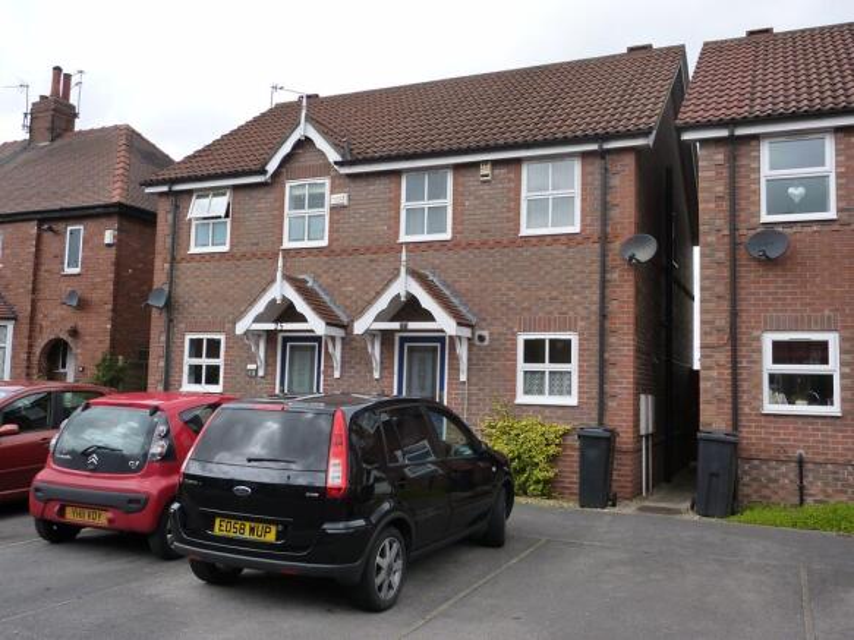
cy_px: 320
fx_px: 789
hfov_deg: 56.8
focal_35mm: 32
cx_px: 427
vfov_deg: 44.1
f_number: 4
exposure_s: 1/400
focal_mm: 5.3
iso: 125
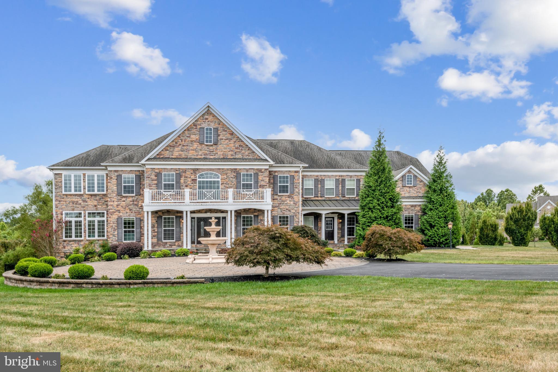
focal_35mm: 28
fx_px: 434
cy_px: 186
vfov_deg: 46.4
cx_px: 279
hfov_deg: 65.5
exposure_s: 1/250
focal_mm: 28
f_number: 8
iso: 200
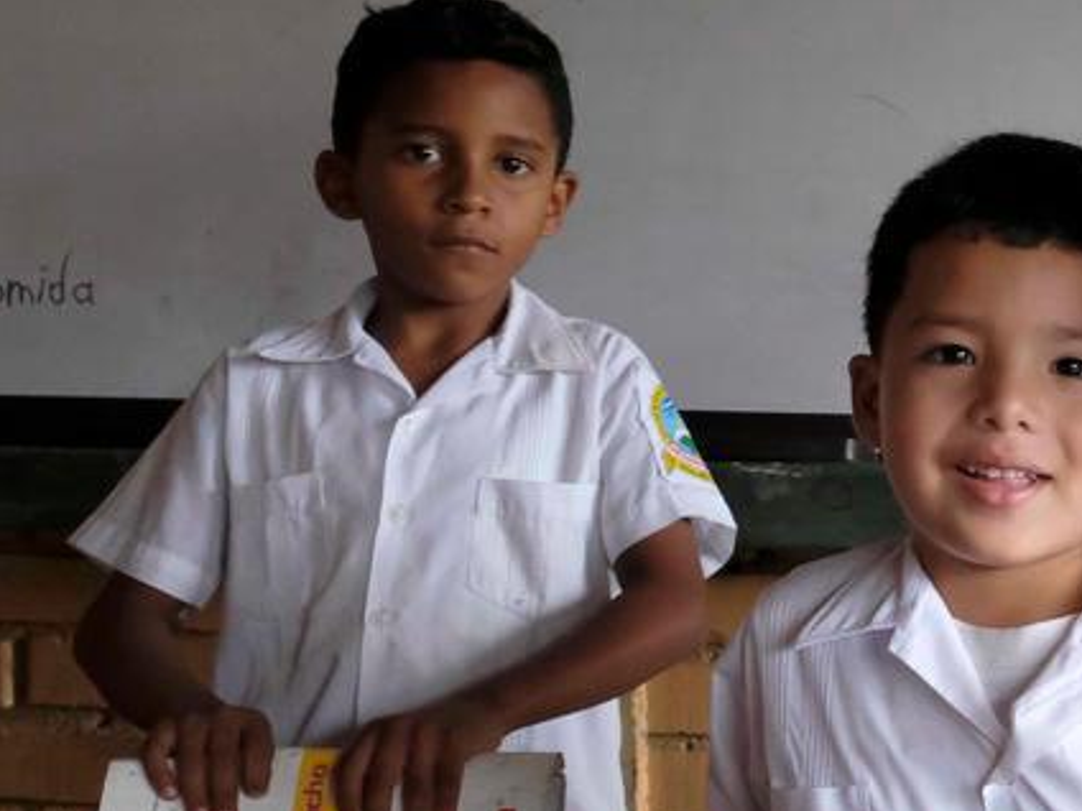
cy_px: 316
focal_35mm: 79
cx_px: 1526
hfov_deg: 21.5
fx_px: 2469
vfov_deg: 18.6
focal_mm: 19.6
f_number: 5.6
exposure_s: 1/250
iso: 4000
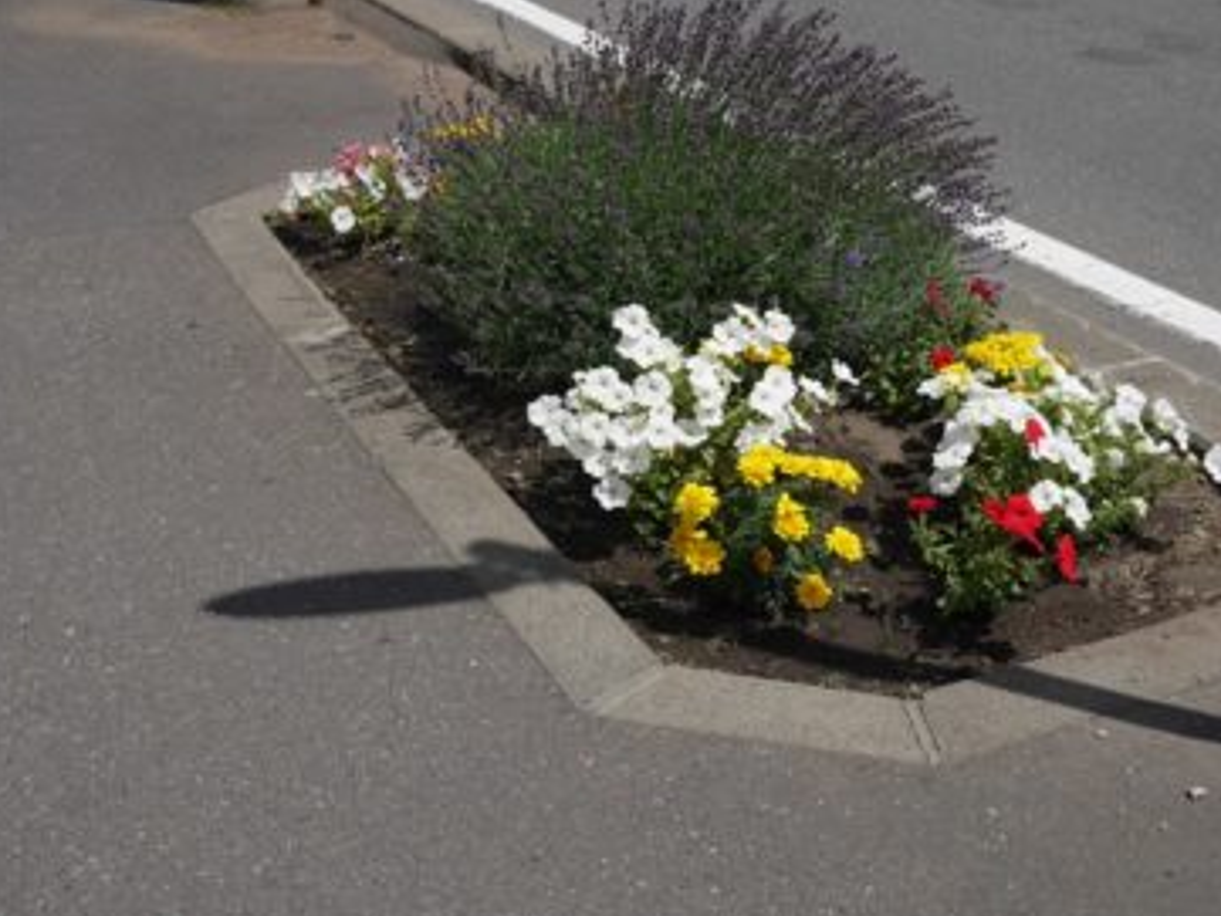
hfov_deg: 37.3
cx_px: 758
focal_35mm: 51
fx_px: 1800
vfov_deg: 28.5
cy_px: 360
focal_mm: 20
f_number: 5.6
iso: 200
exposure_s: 1/1300
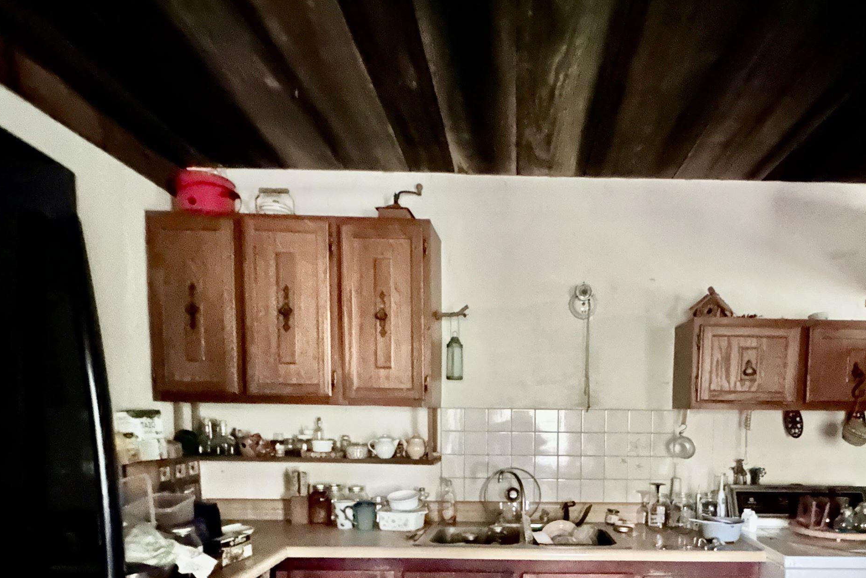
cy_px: 465
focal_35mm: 24
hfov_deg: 72.6
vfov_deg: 49.9
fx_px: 577
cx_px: 536
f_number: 2.2
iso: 2500
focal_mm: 2.22
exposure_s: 1/4
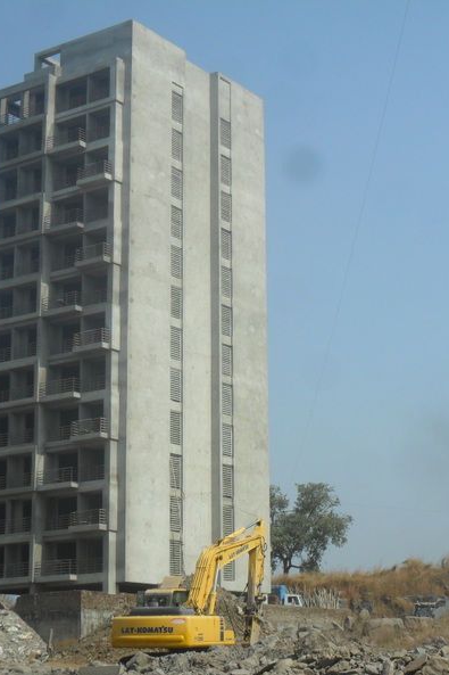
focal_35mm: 73
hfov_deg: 18.5
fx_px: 1366
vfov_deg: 27.7
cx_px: 350
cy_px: 340
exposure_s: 1/1000
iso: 100
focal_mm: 9.3
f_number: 5
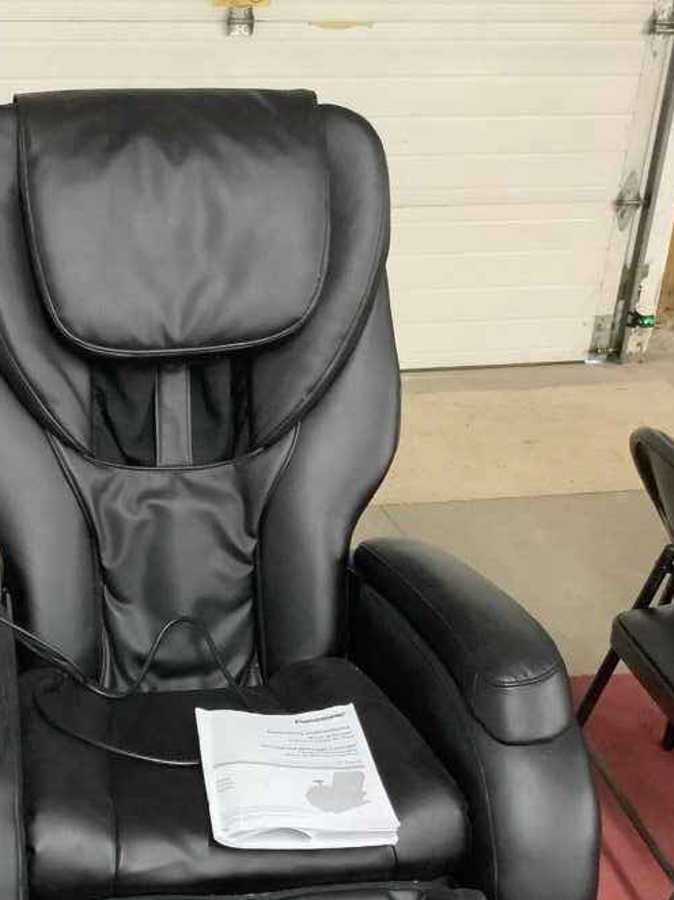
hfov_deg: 28.5
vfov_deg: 37.4
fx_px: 1299
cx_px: 139
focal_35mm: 50
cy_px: 660
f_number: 2.4
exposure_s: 1/30
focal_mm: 3.3
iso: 800
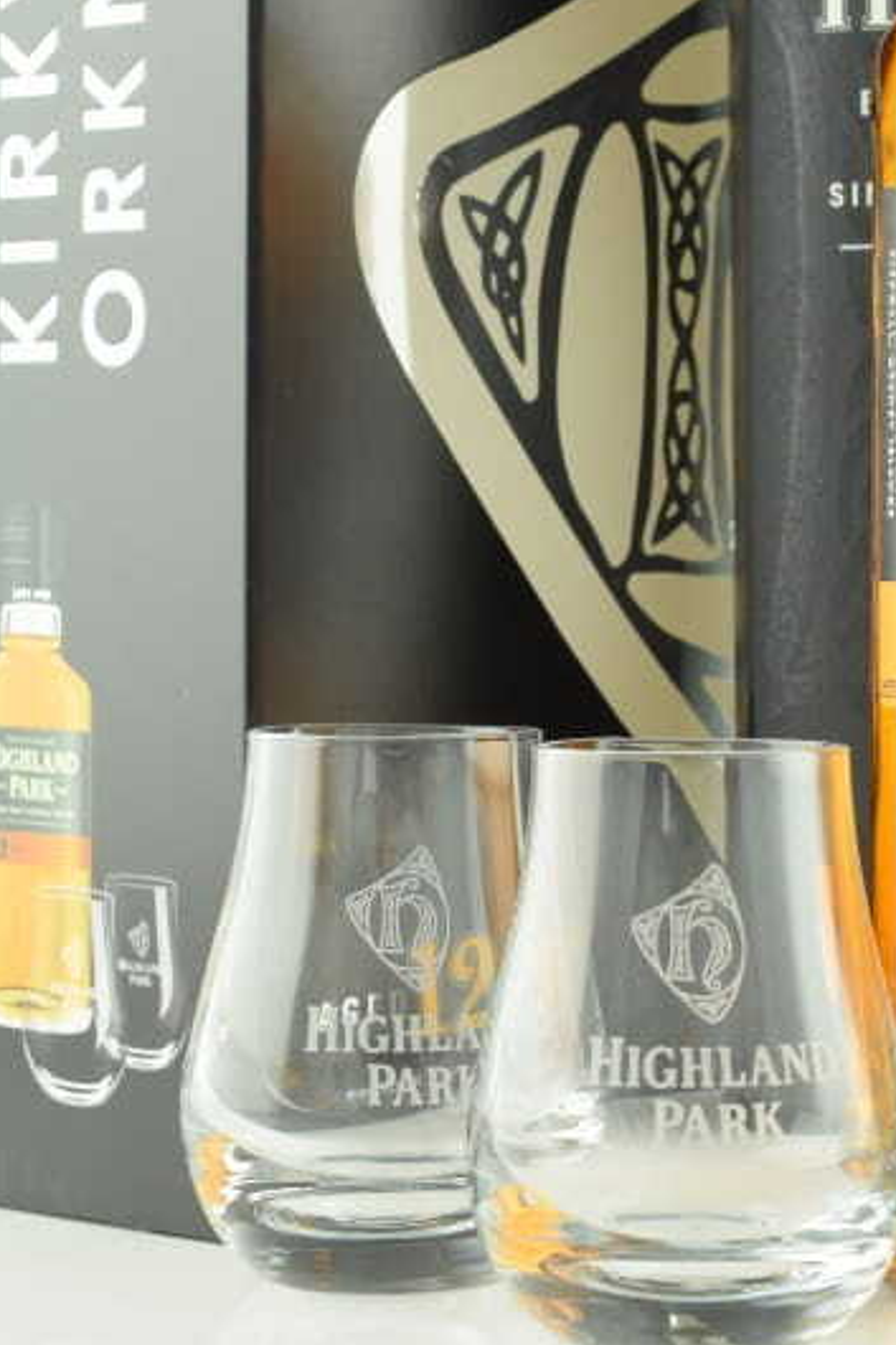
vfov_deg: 17.6
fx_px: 4333
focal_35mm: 116
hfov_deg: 11.8
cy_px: 500
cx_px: 735
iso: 100
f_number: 8
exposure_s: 1/10
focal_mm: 40
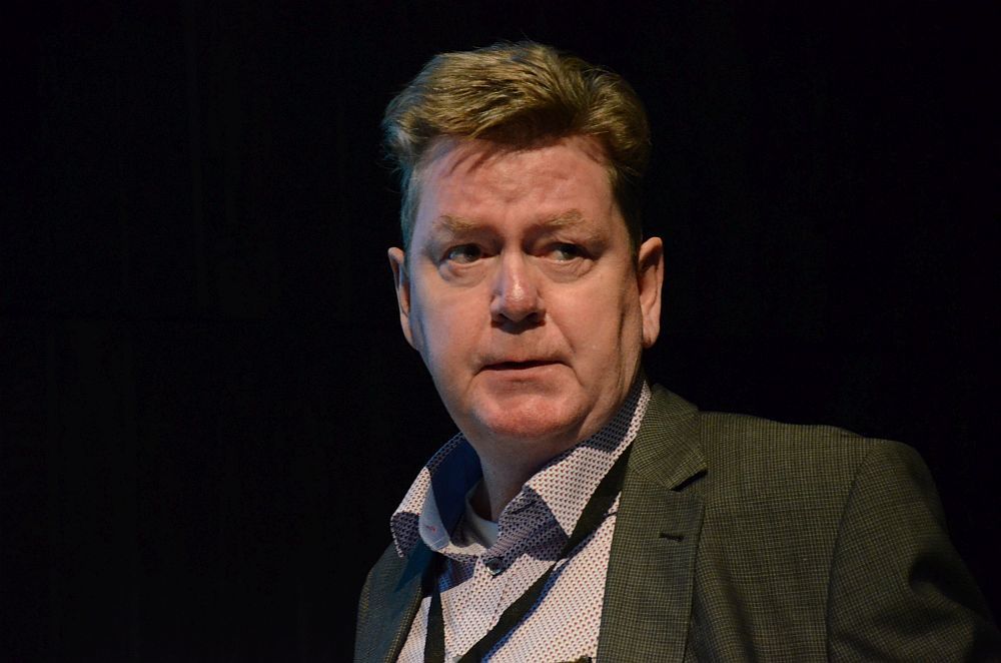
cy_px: 332
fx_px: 4370
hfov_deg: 13.1
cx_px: 500
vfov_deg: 8.7
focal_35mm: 158
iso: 4000
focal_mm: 105
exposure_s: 1/60
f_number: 5.6
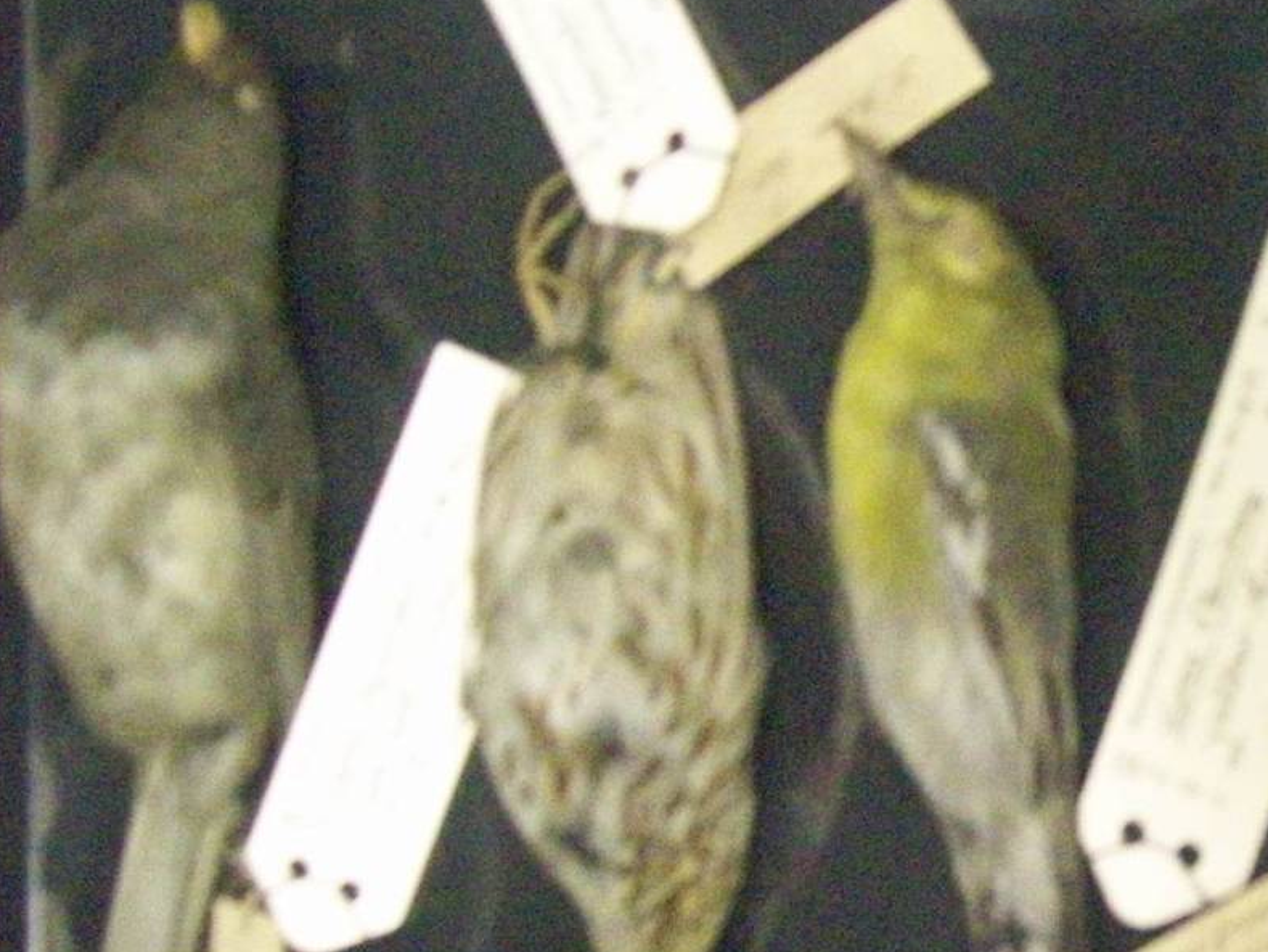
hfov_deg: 25.3
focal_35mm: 73
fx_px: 2674
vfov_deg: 20.1
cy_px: 593
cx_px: 1281
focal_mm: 6
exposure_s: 1/29.6
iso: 800
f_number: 2.7
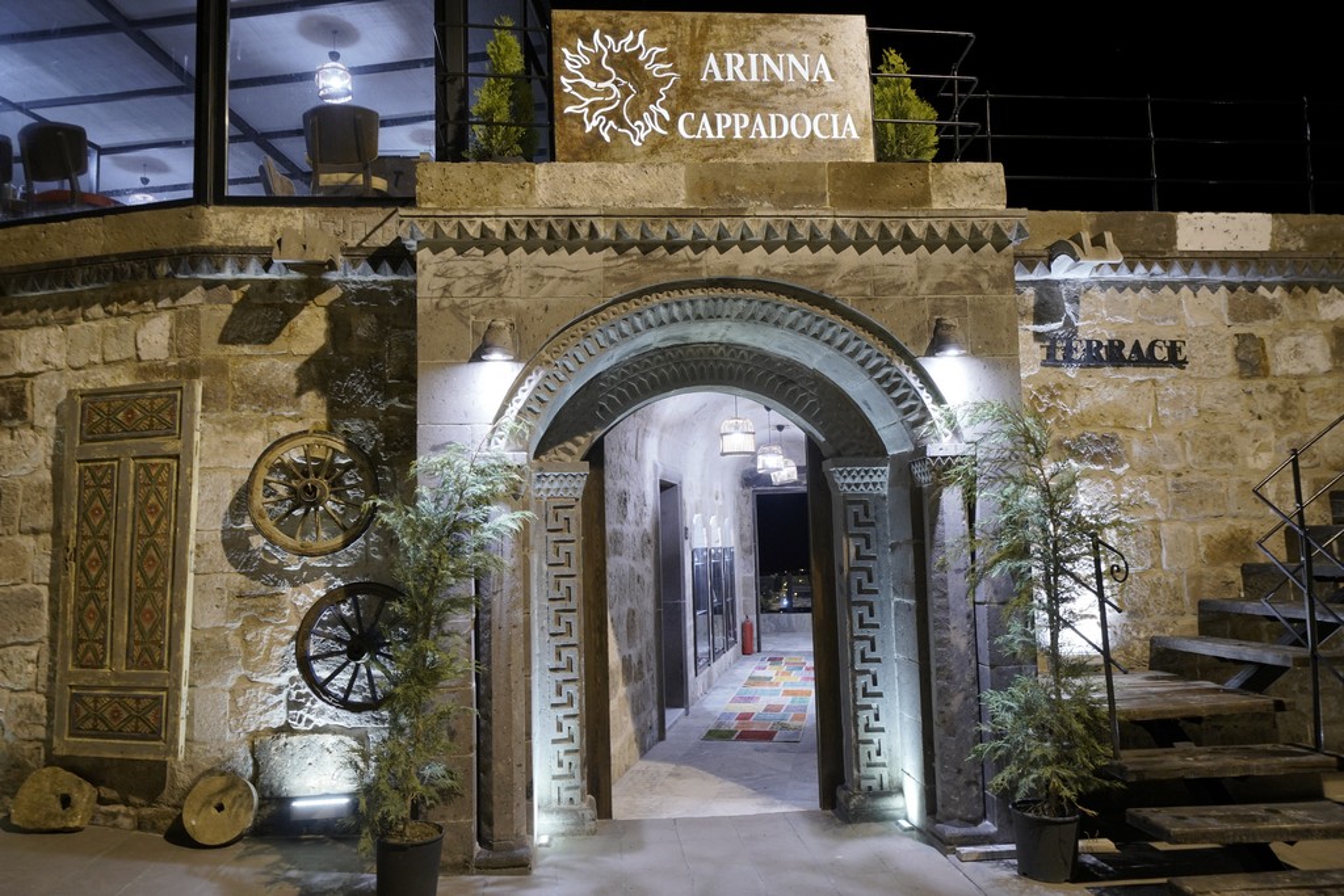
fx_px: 896
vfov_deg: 53.1
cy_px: 448
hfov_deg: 73.7
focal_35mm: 24
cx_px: 672
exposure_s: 1/15
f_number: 4
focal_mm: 24
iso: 1000
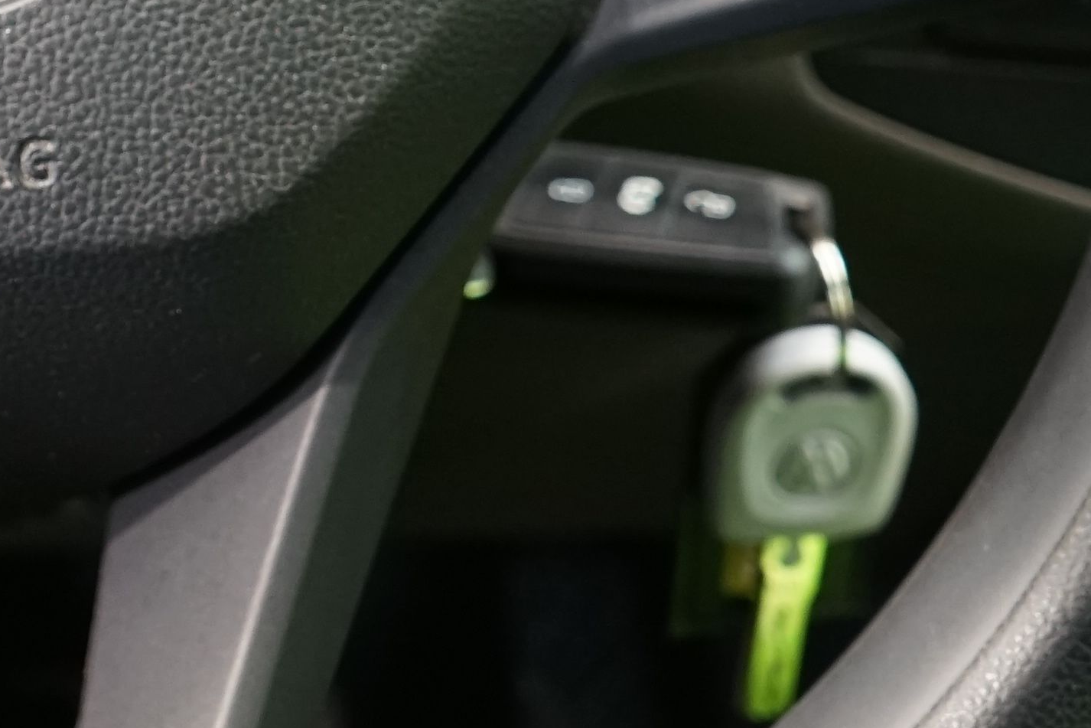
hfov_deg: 16.3
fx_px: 3697
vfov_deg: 11.0
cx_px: -90
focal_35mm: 122
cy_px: -188
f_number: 5
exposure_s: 1/13
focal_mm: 29
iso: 1250
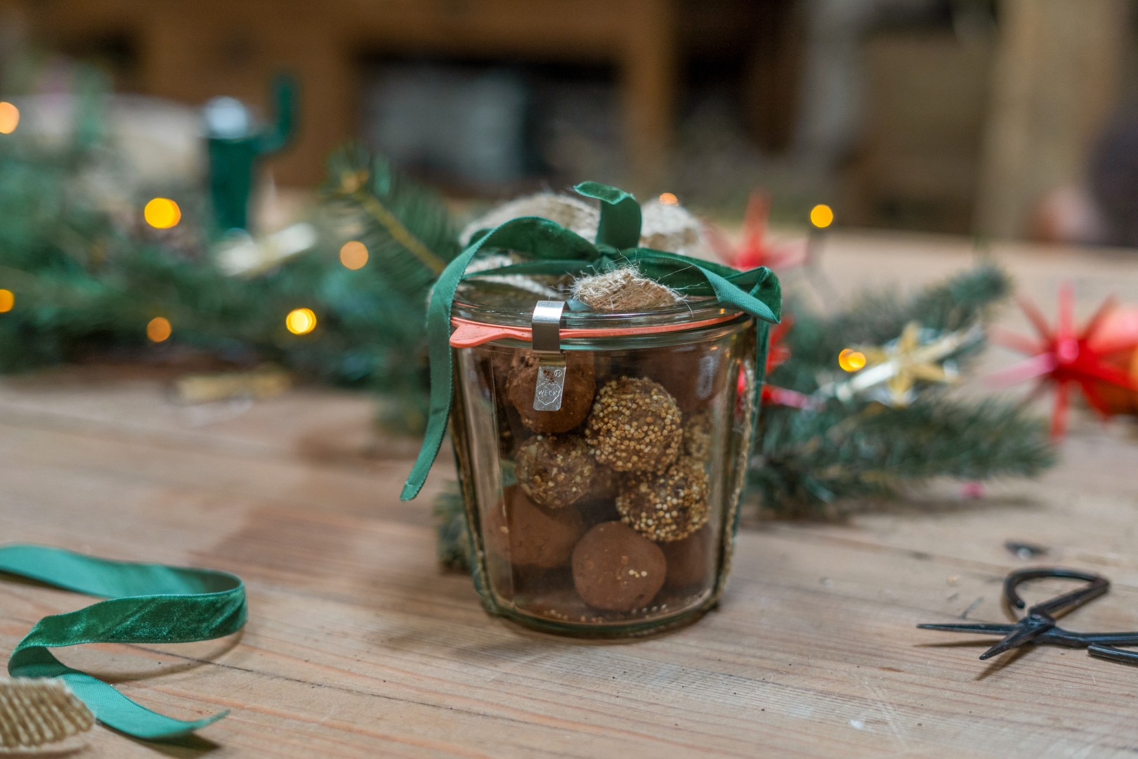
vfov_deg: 27.0
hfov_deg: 39.6
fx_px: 1580
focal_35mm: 50
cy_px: 380
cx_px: 569
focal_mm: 50
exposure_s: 1/60
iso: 640
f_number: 2.5
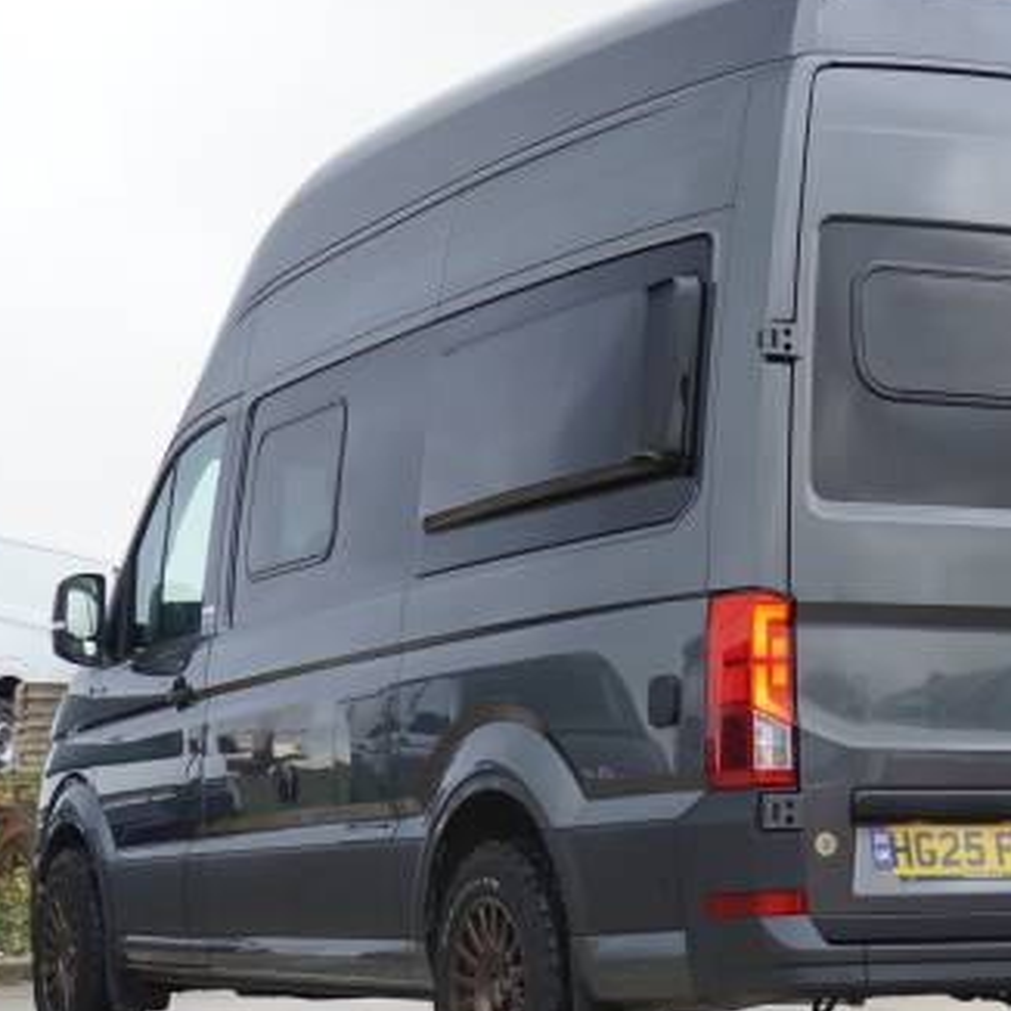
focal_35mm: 90
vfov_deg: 19.3
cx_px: 747
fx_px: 2974
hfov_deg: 19.2
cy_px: 571
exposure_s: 1/60
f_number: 5.6
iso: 400
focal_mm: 36
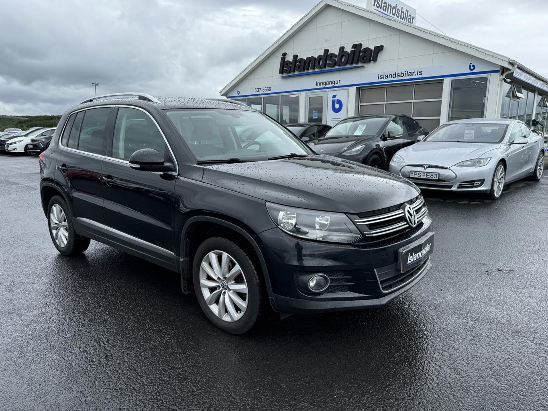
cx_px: 274
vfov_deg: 56.8
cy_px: 206
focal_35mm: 24
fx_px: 380
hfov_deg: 71.6
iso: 80
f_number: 1.78
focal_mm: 6.76
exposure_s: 1/1215
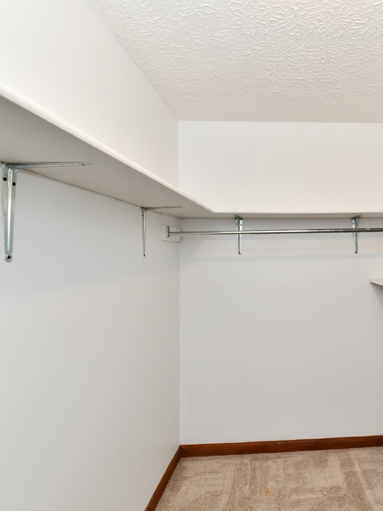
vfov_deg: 79.0
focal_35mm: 21
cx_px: 304
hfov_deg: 58.8
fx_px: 310
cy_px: 259
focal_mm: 14
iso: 640
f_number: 6.3
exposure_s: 1/60
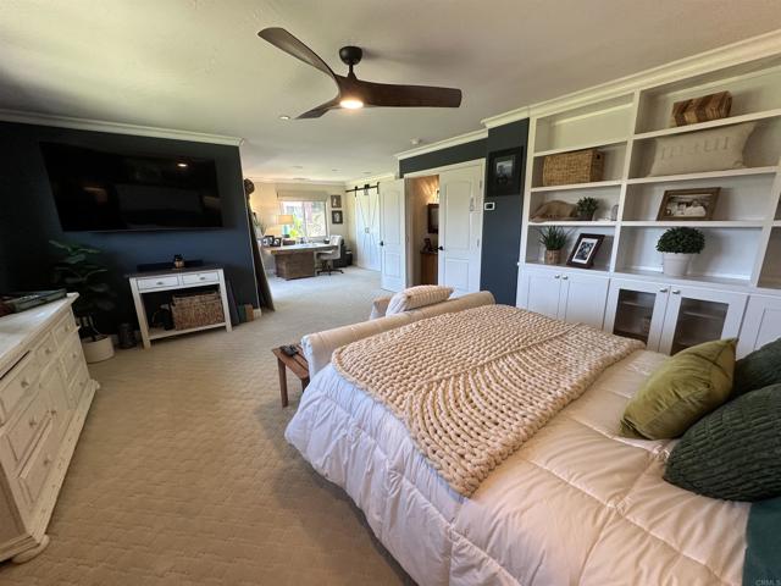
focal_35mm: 14
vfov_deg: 85.7
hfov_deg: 102.1
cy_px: 293
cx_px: 390
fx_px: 316
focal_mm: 2.22
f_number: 2.2
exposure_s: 1/120
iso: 200
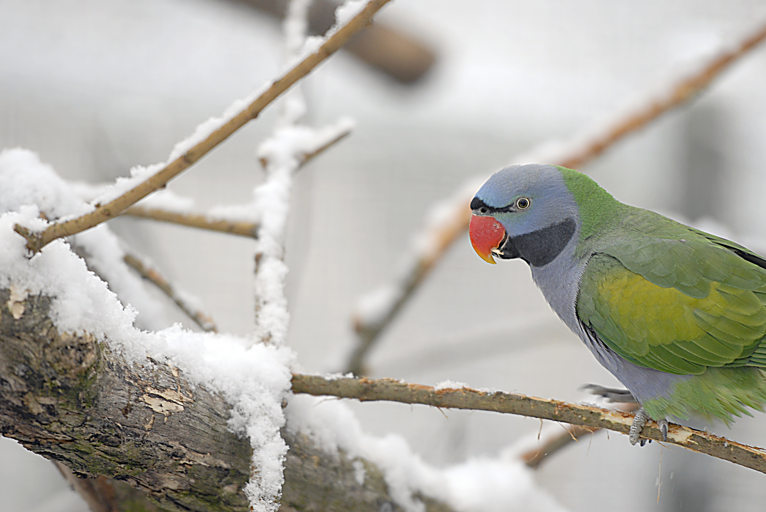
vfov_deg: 4.6
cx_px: 383
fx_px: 6391
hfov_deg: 6.9
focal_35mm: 300
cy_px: 256
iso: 360
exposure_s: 1/160
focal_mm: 200
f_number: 2.8
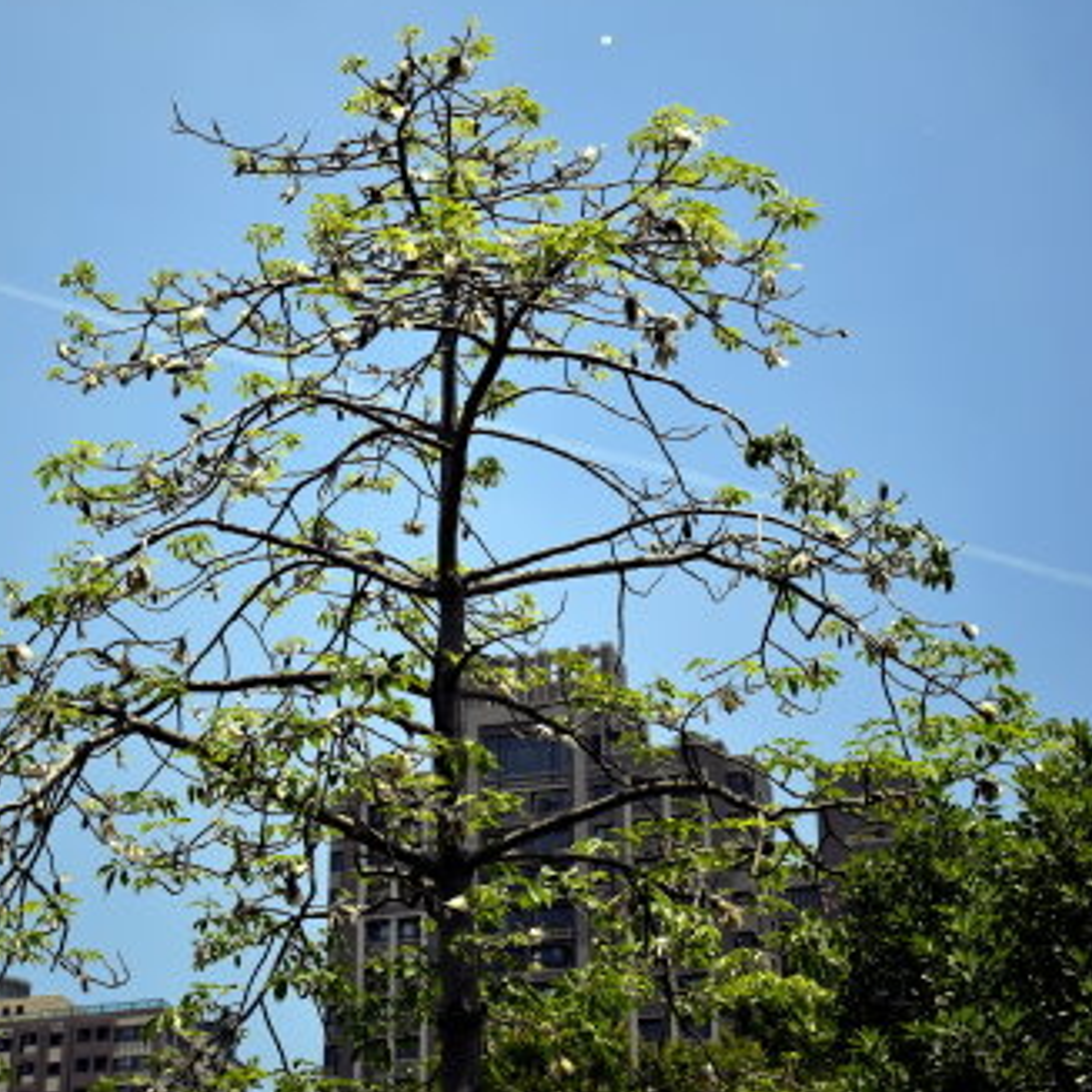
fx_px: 2855
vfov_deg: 21.7
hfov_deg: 21.6
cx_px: 434
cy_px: 524
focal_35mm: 80
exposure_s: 1/1250
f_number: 4.5
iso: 100
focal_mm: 40
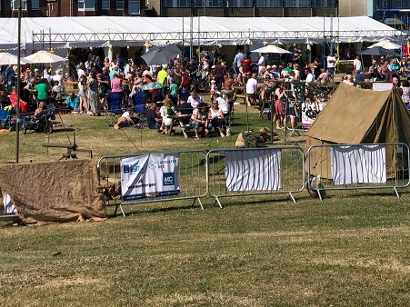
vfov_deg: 15.7
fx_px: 1101
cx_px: 244
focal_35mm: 93
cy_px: 42
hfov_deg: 21.1
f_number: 2.4
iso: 16
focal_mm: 6
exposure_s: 1/1656
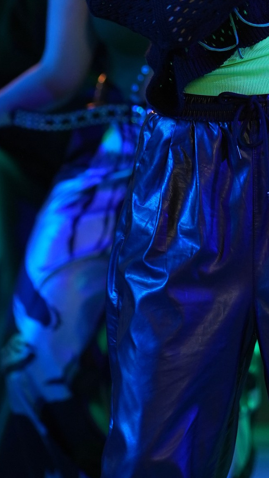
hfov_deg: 3.8
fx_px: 4005
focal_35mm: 316
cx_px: 271
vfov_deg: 6.8
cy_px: -177
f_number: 2.2
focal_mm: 85
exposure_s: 1/400
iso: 800
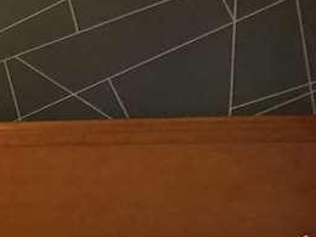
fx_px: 1114
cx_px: -249
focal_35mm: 122
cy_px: 306
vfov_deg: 11.8
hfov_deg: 14.3
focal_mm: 3.3
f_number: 2.4
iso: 320
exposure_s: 1/60
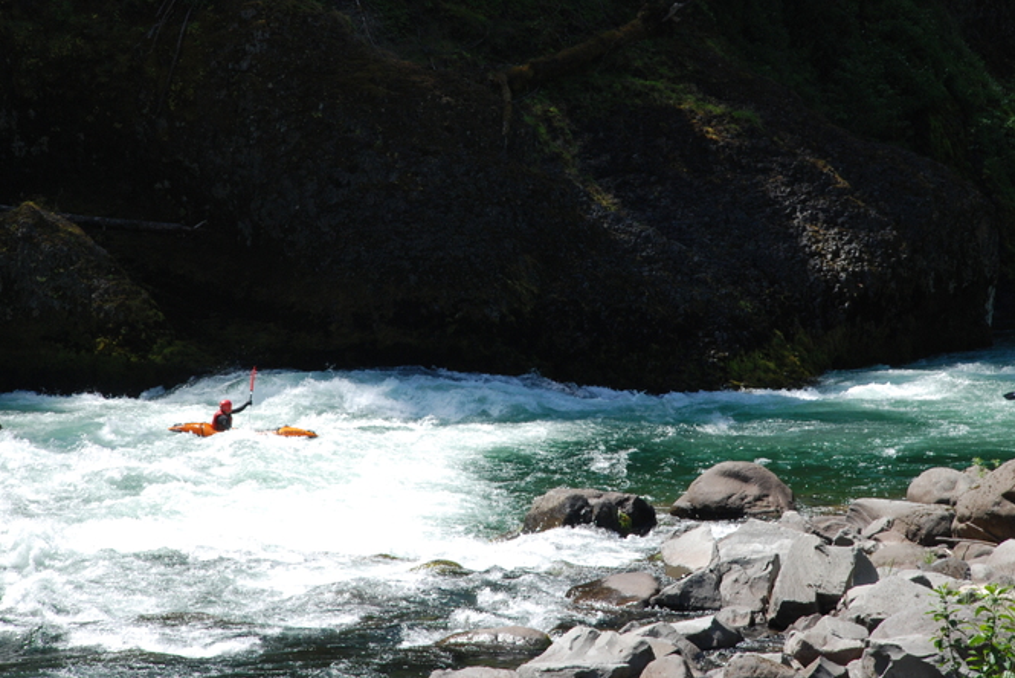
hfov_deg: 10.8
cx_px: 519
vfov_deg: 7.3
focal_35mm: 190
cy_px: 285
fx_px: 5348
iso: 400
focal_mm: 105
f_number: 10
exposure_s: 1/400
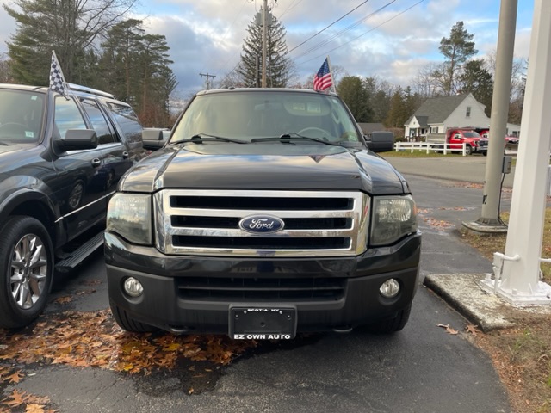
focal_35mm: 26
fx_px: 414
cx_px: 276
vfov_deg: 53.1
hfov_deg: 67.3
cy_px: 206
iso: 32
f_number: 1.6
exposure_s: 1/294
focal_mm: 4.2
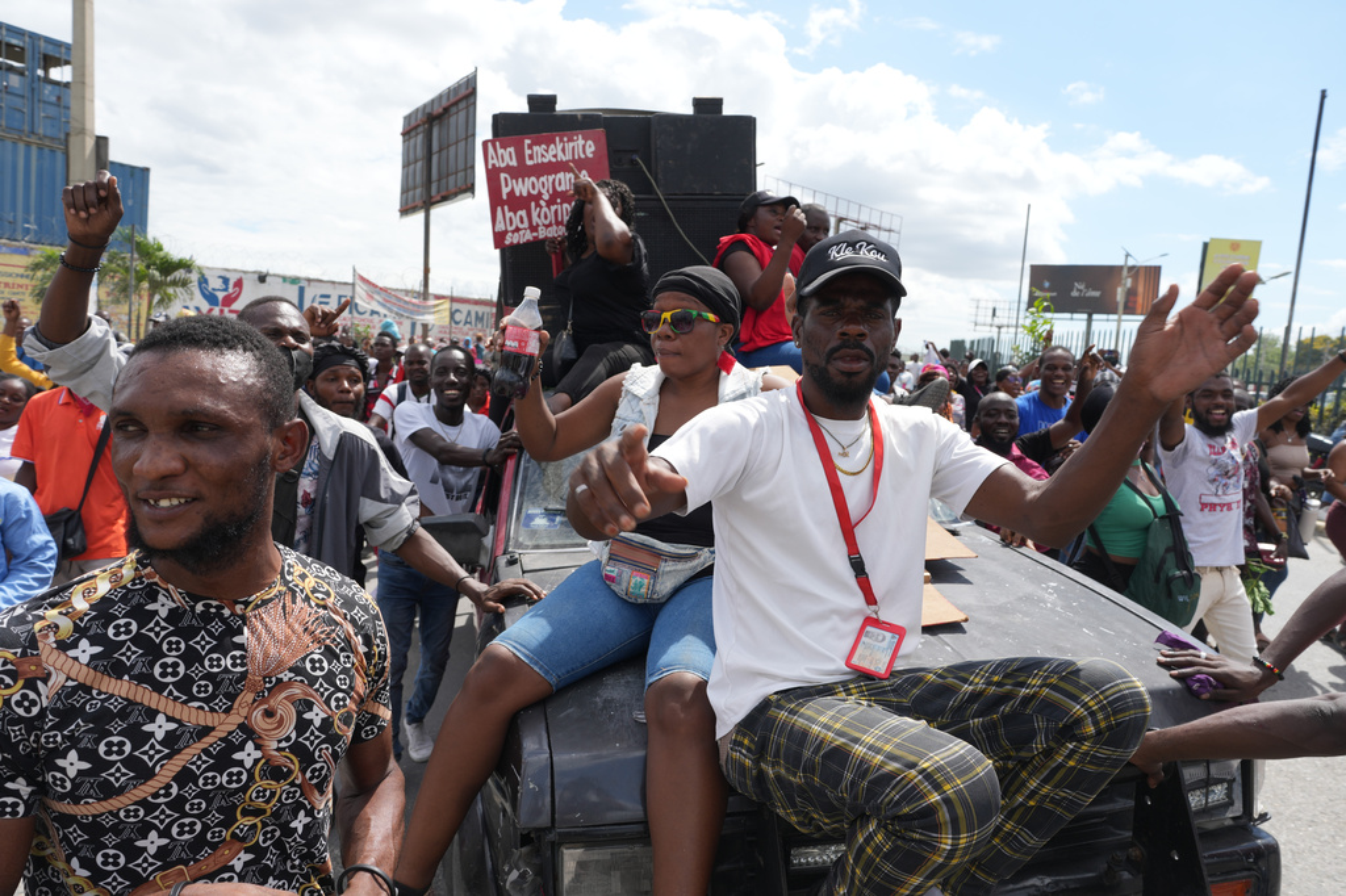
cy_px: 448
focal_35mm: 24
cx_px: 673
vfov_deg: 53.1
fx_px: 897
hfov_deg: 73.8
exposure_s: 1/250
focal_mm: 24
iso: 100
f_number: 7.1
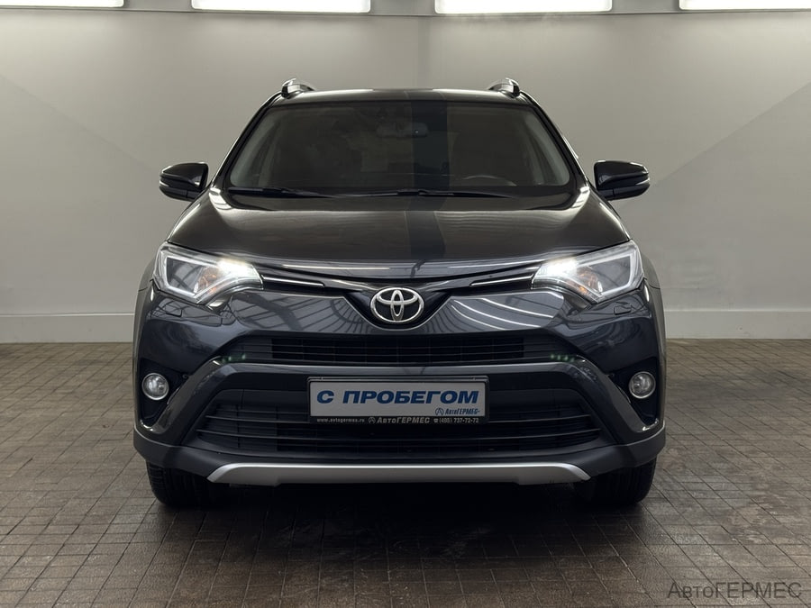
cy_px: 304
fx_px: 1125
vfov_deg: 30.3
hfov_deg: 39.7
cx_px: 406
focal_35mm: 48
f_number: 1.78
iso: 64
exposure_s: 1/172
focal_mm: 6.76
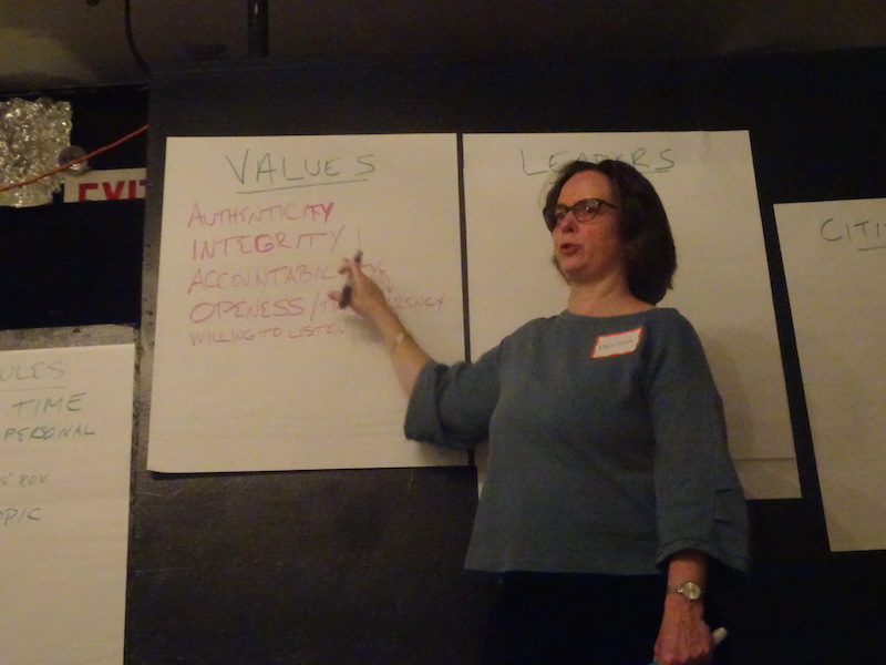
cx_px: 443
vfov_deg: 27.0
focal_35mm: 54
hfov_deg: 35.5
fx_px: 1382
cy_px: 332
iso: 3200
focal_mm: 9.18
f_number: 4.5
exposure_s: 1/40
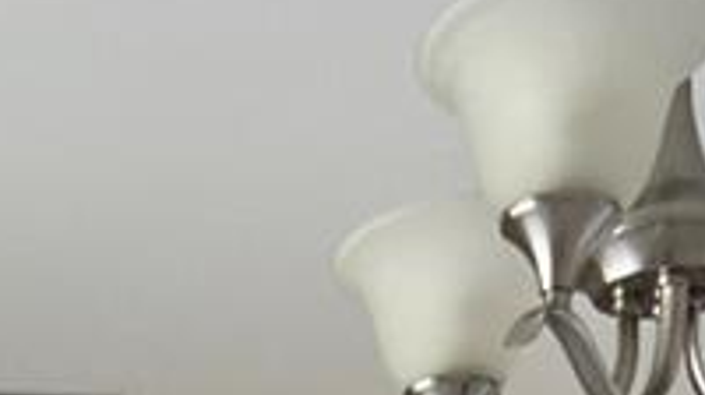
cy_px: 1330
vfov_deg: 8.5
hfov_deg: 19.0
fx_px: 2035
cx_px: -21
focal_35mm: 109
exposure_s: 1/121
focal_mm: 5.7
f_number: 1.5
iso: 64
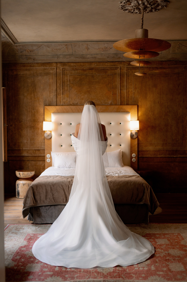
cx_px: 94
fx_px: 273
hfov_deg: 37.8
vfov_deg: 54.5
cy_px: 141
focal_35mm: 35
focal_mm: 35
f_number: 1.8
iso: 500
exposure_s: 1/400
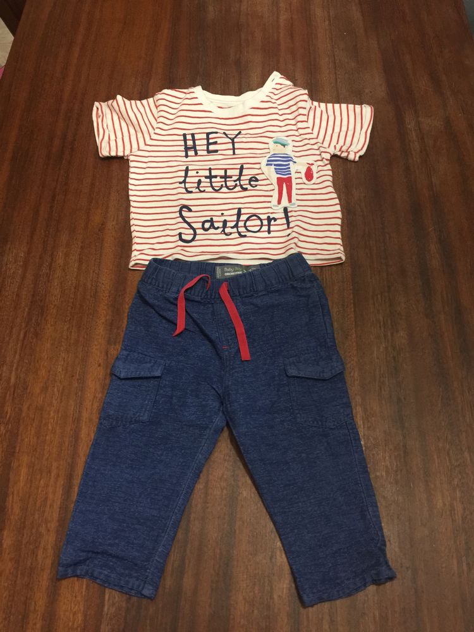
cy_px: 316
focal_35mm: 29
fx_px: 529
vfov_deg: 61.7
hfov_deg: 48.2
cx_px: 237
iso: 125
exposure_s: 1/10
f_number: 2.2
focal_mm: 4.15
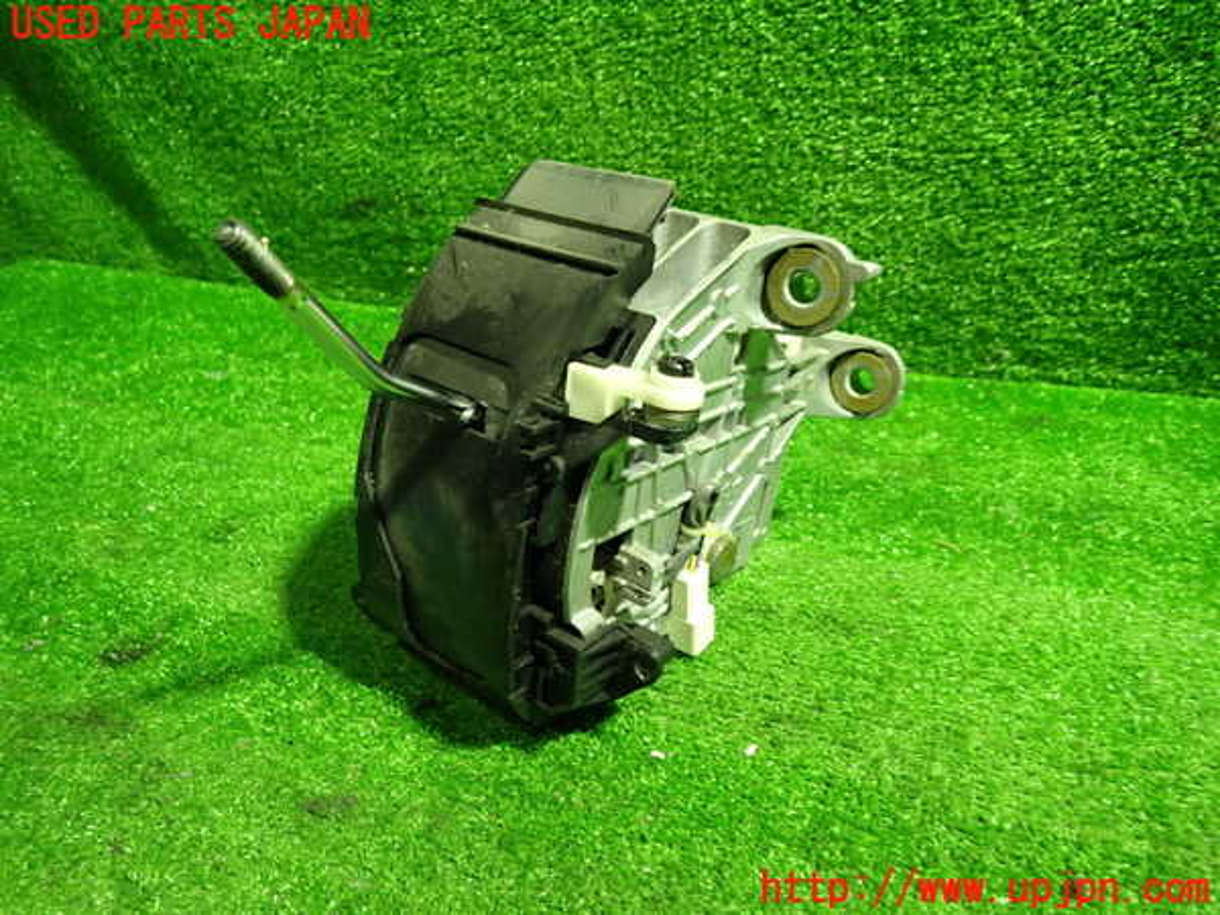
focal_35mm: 25
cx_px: 610
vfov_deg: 54.9
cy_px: 458
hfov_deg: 69.4
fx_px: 881
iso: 500
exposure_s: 1/30
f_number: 2
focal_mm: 4.5
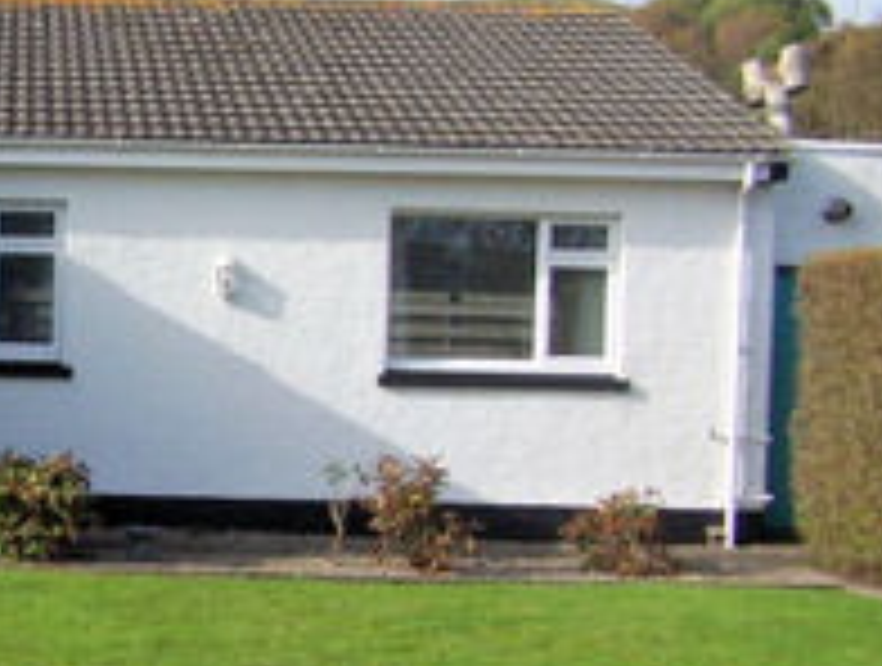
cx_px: -81
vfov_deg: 15.3
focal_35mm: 97
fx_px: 2478
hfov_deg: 19.4
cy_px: 358
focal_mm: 6.3
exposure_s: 1/750
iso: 80
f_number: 4
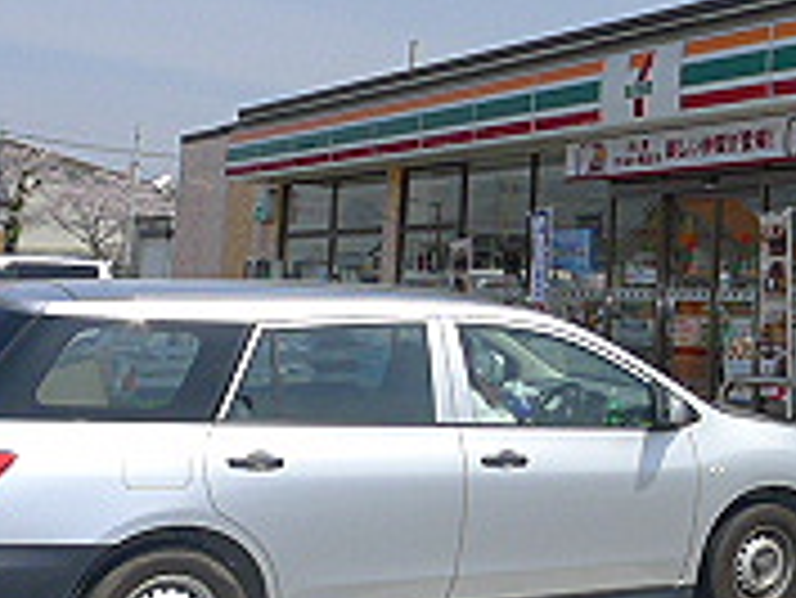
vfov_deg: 22.0
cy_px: 49
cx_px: 1030
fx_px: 1496
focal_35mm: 65
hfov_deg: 25.7
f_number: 4.5
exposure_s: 1/1000
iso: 100
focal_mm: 3.9
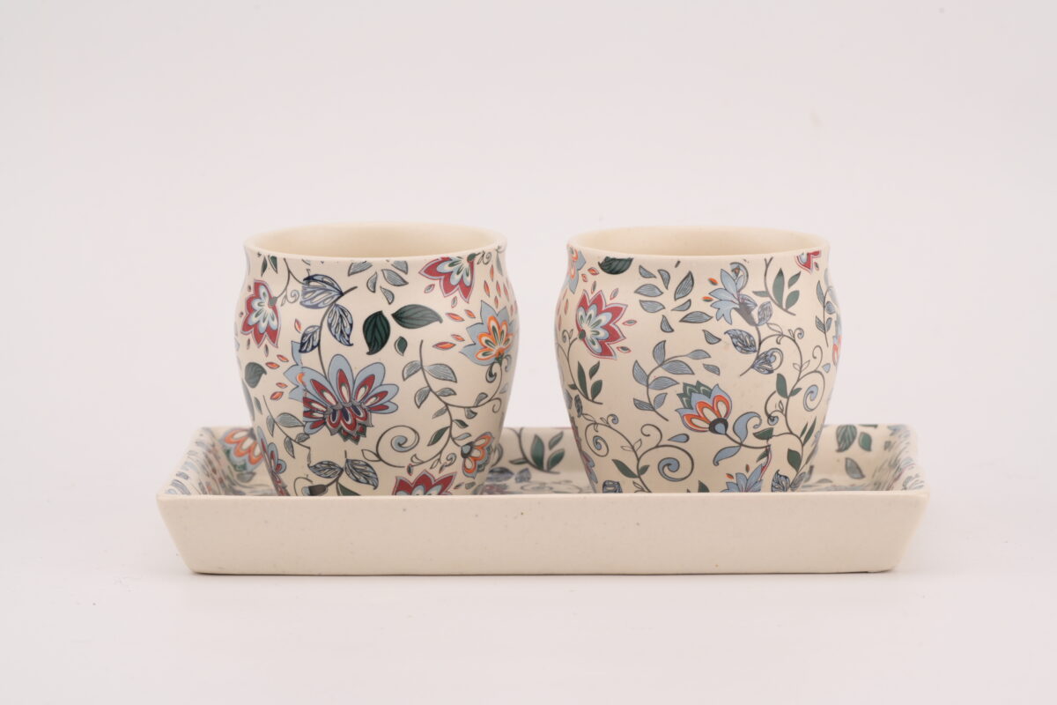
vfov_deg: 7.6
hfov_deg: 11.4
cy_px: 352
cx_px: 528
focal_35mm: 180
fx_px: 5285
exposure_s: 1/100
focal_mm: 180
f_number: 14
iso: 250
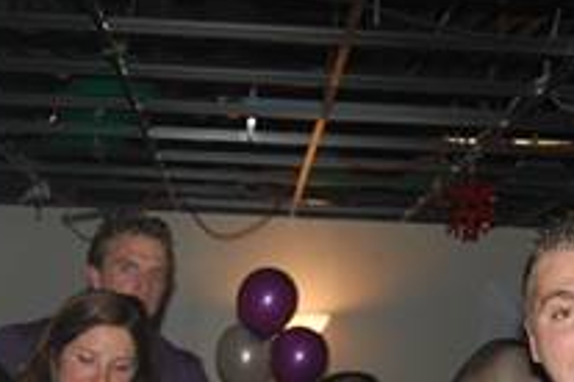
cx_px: 299
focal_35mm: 94
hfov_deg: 21.7
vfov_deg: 14.2
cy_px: 446
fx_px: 1499
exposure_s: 1/60
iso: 400
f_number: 4.2
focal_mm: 26
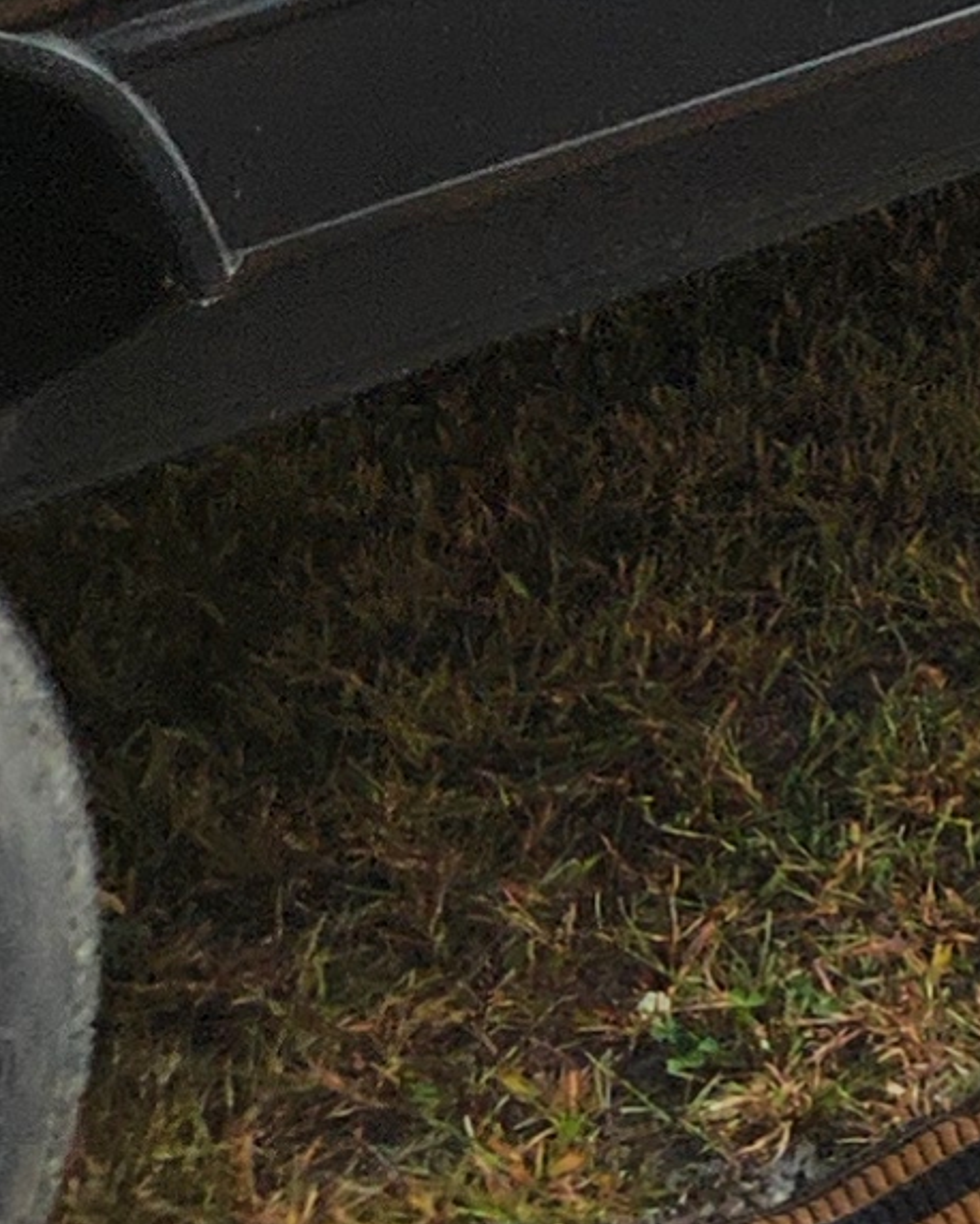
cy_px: -805
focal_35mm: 157
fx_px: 5689
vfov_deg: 11.6
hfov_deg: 7.7
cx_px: 3490
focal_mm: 5.4
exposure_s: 1/769
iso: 20
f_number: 1.8
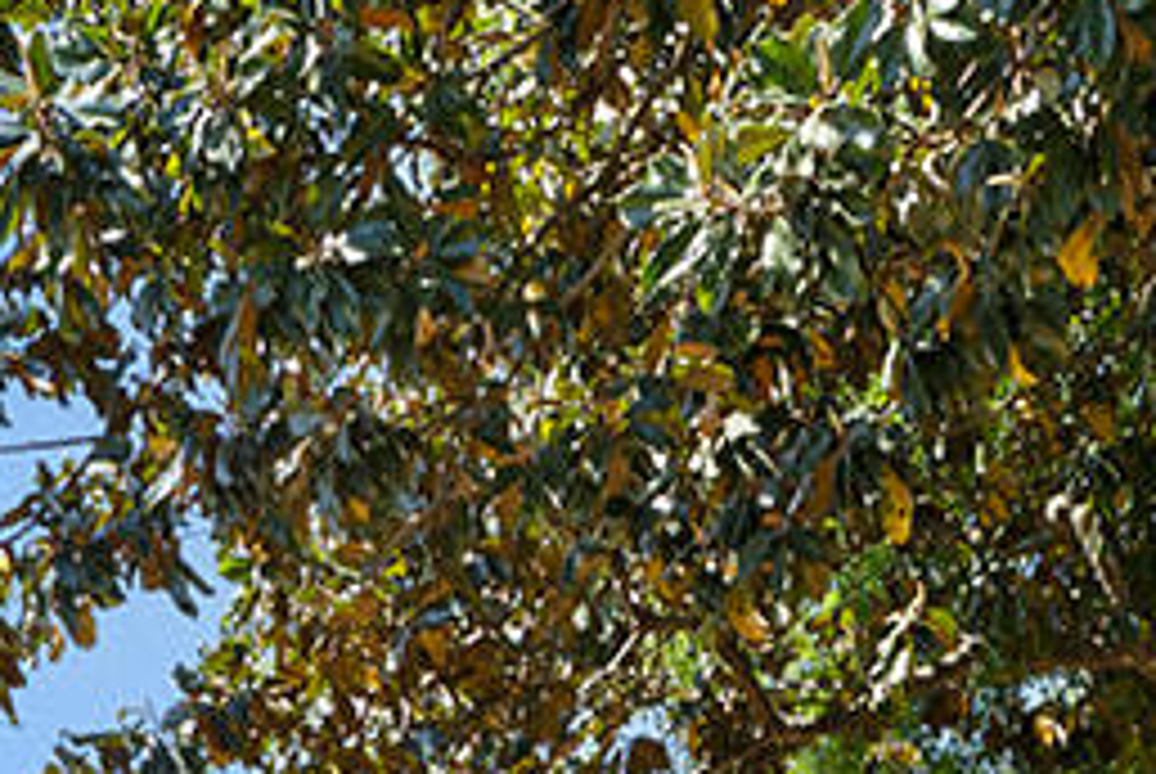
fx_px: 2797
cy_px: 2225
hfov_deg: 22.9
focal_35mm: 87
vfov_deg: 11.1
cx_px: 162
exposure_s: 1/60
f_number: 7.1
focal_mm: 14
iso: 125
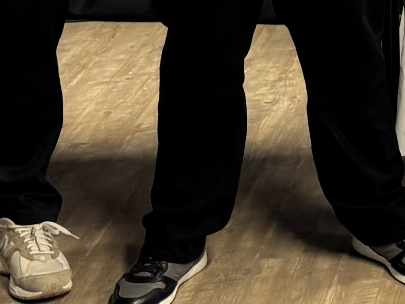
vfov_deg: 9.1
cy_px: -208
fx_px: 1837
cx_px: 533
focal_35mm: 157
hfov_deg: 12.2
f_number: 1.78
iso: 200
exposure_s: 1/68
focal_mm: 6.76
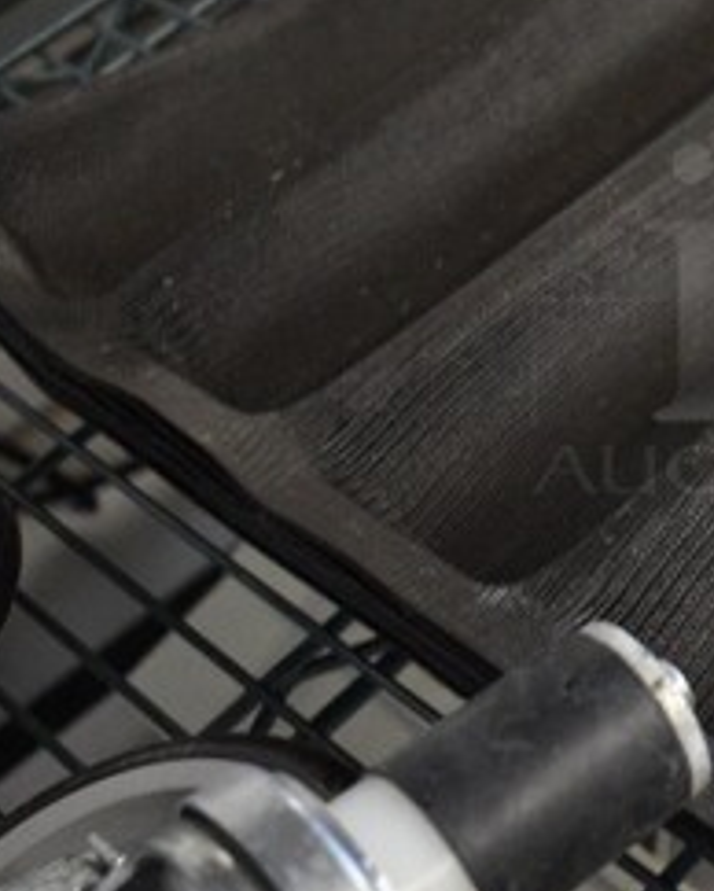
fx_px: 2058
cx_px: 920
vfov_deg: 24.3
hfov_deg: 18.4
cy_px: 313
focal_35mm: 78
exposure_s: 1/125
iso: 3200
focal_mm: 22
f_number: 3.8
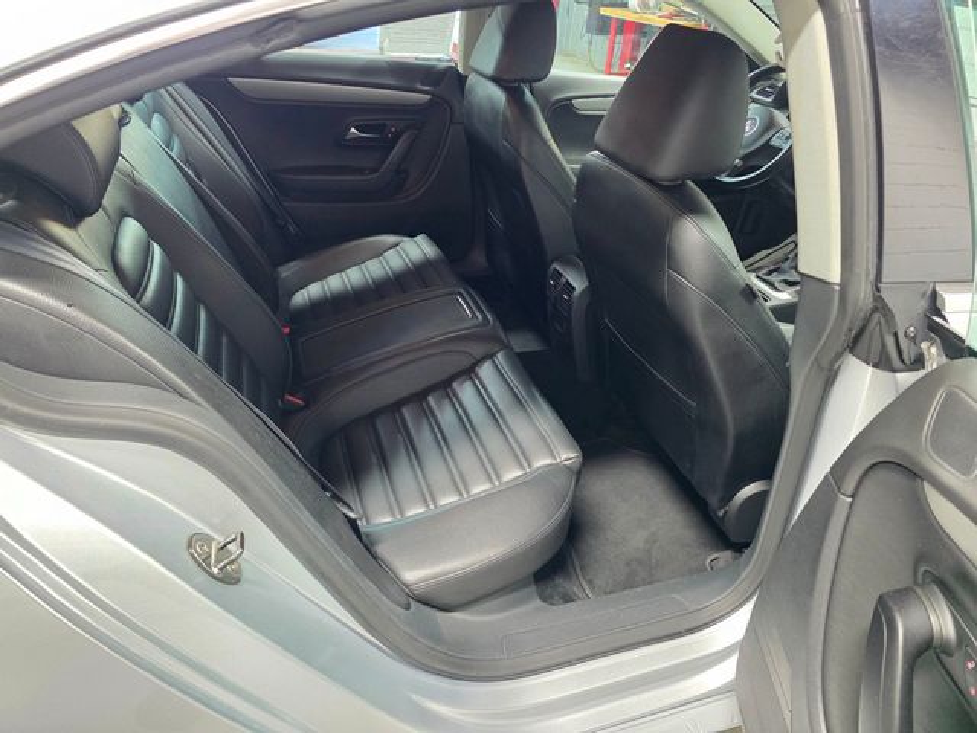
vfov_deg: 58.9
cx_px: 488
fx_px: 649
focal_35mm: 23
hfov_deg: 73.9
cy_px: 366
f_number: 1.7
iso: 1600
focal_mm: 6.3
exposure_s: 1/120
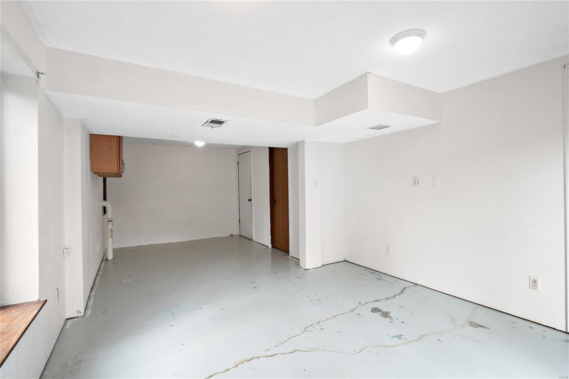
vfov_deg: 73.7
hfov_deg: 96.7
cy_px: 190
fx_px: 253
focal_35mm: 16
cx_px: 284
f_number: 8
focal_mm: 8
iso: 400
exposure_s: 1/30
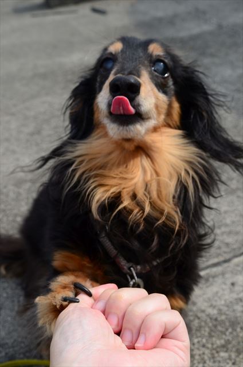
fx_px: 580
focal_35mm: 57
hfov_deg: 23.7
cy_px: 184
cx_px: 122
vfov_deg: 35.1
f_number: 11
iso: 500
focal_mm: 38
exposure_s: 1/500
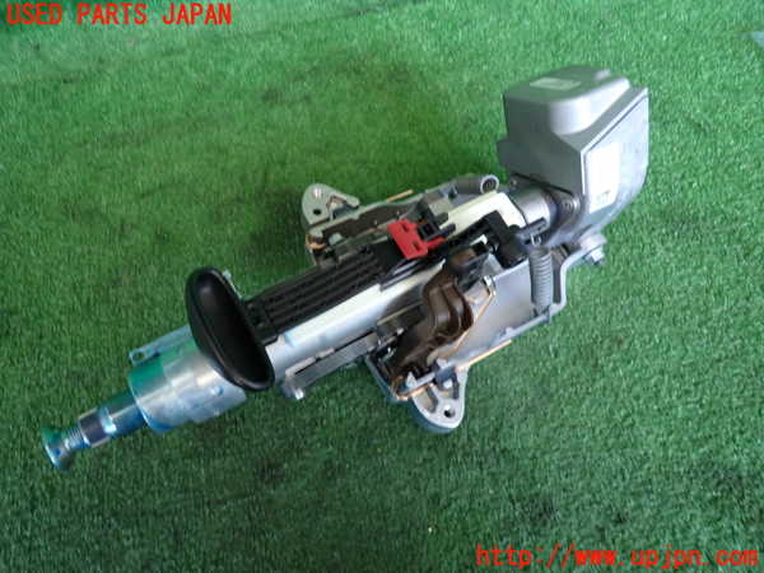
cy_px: 286
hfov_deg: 69.4
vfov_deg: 54.9
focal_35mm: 25
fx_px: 552
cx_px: 382
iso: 200
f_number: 2
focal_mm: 4.5
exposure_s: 1/30
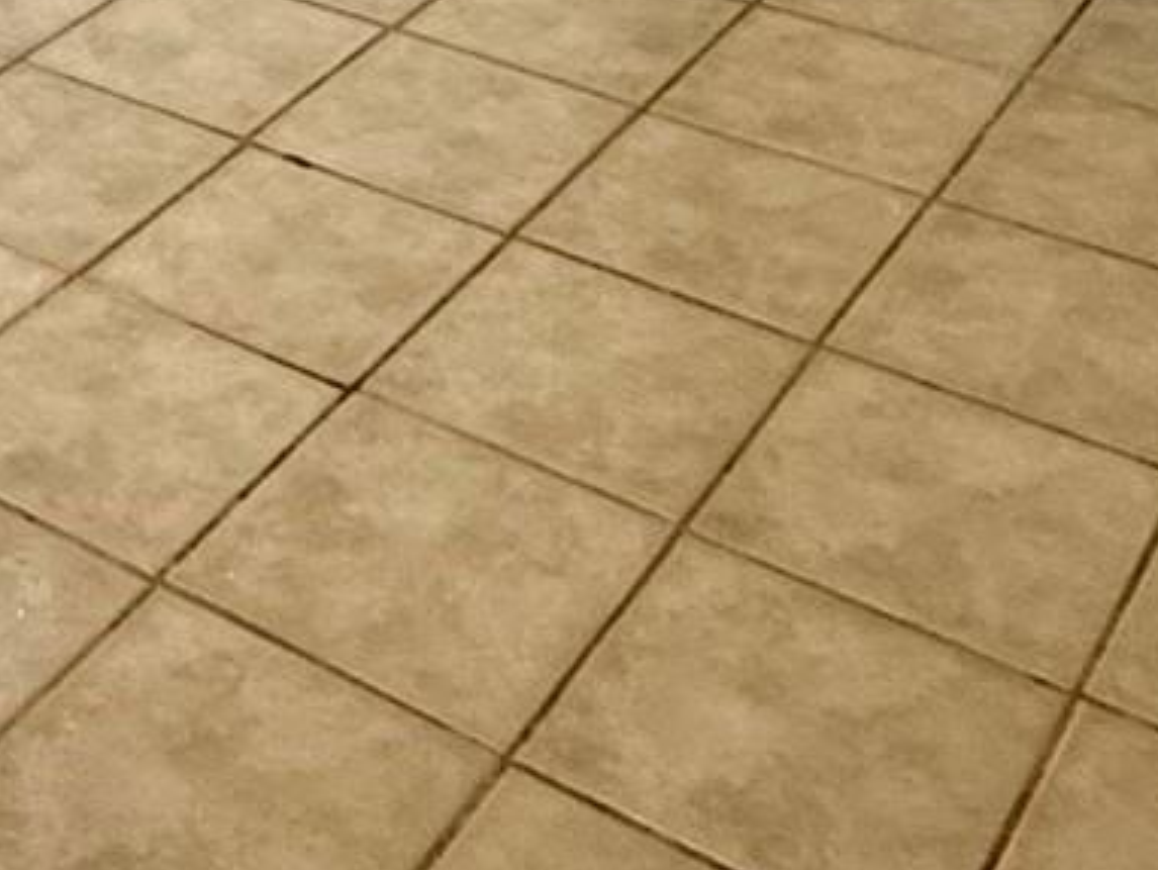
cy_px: -676
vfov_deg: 16.6
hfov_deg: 24.7
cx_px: -9
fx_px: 2511
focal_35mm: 75
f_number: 2.2
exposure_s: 1/60
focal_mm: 2.22
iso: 250
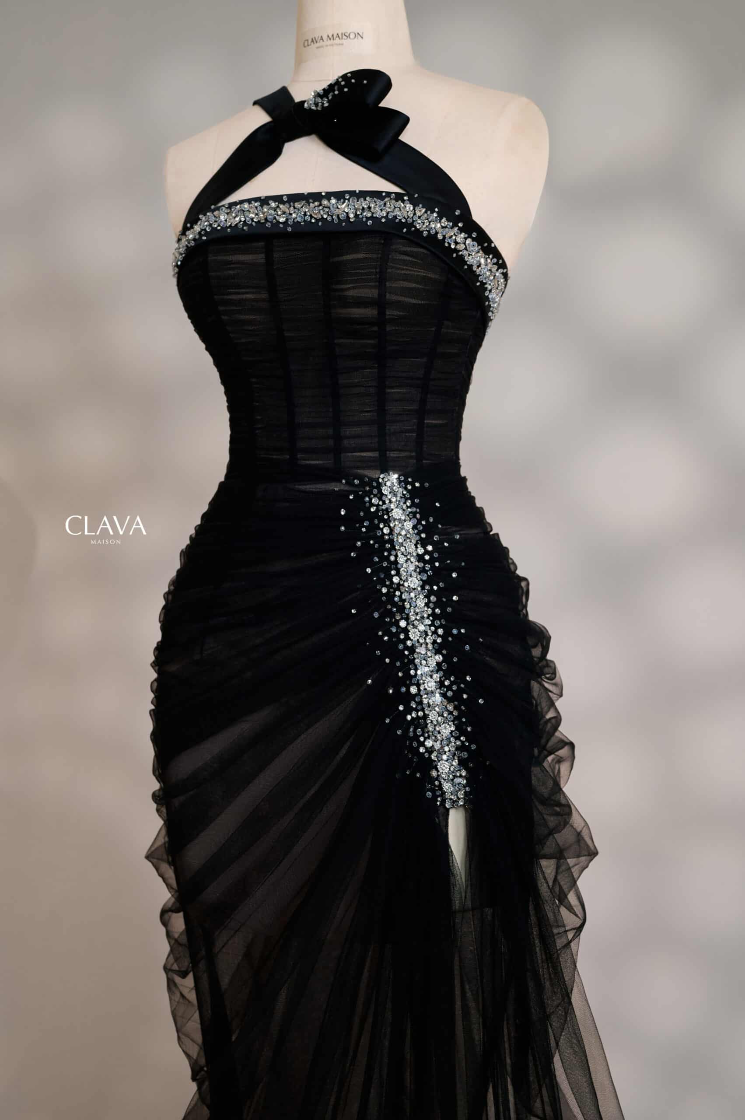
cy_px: 560
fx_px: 1554
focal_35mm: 50
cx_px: 372
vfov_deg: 39.6
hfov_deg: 27.0
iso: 500
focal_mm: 50
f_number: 5.6
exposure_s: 1/100
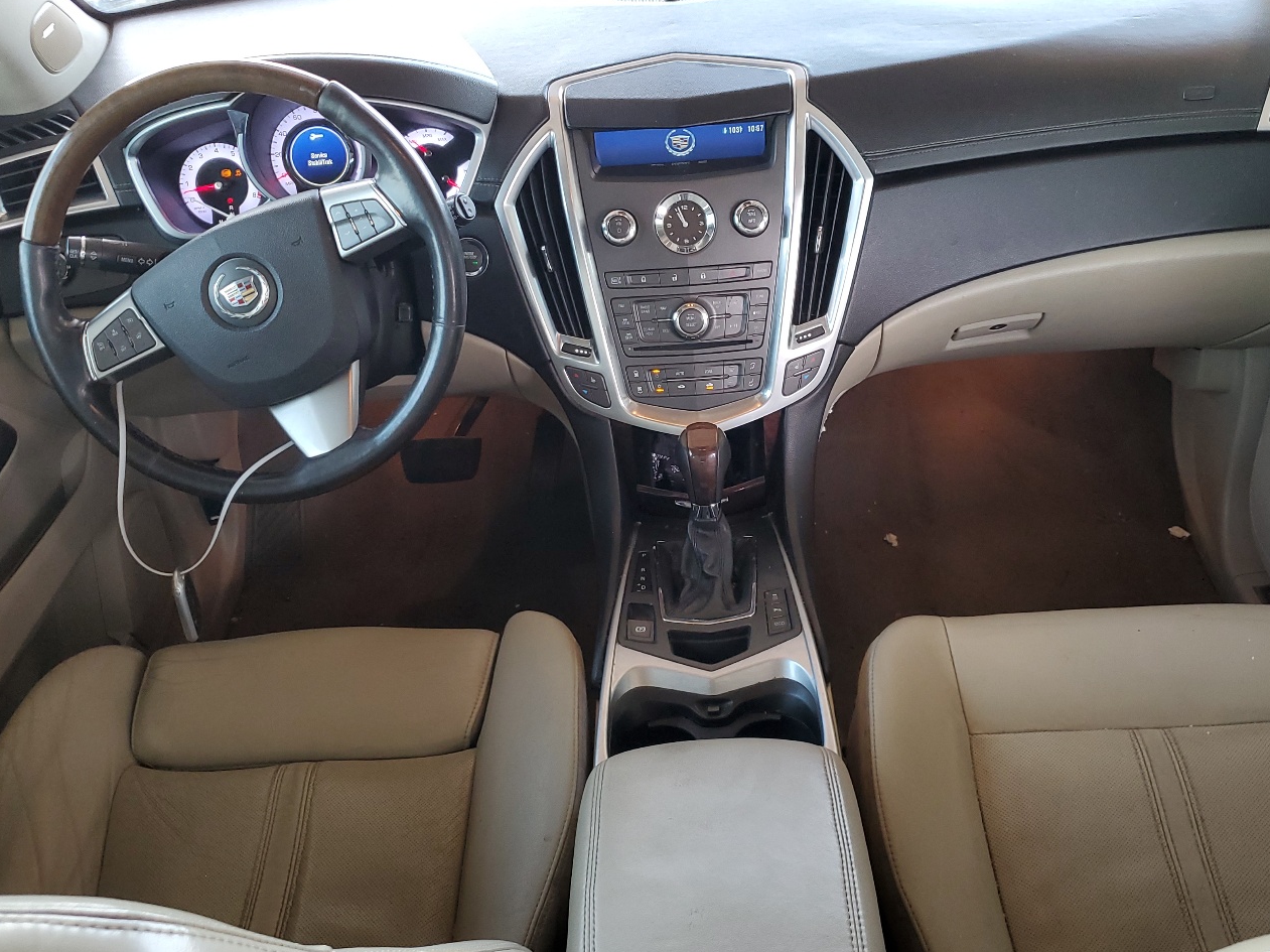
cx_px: 689
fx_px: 1210
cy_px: 503
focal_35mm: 33
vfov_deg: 42.9
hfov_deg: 55.3
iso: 77
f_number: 1.5
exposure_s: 1/60.2
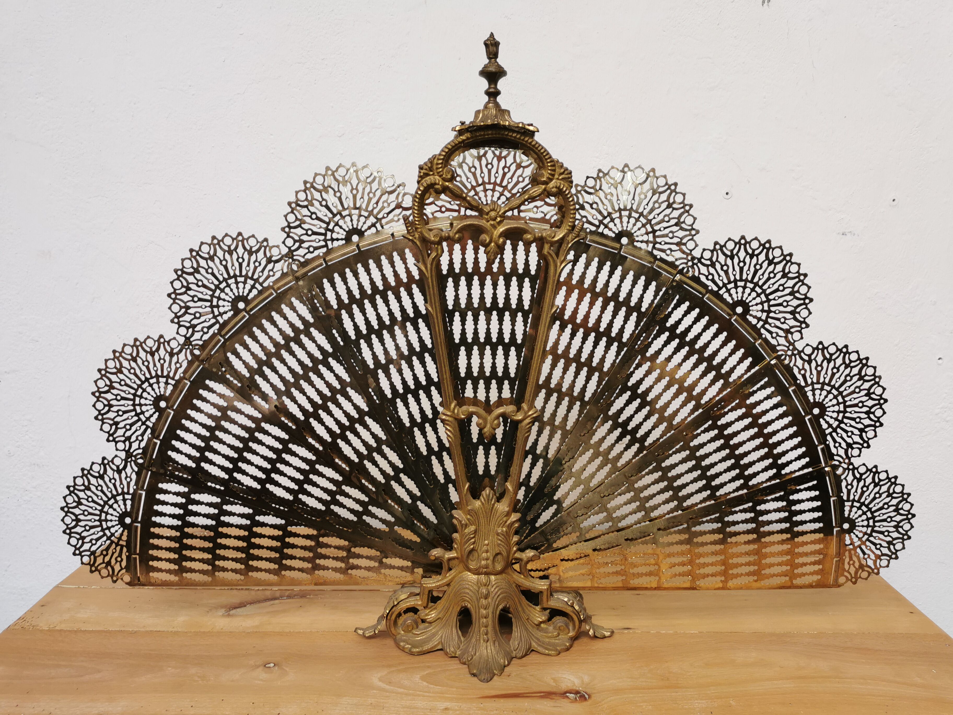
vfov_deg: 51.4
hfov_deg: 65.3
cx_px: 476
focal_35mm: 27
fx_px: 743
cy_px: 358
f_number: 1.8
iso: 100
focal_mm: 5.58
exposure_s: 1/50
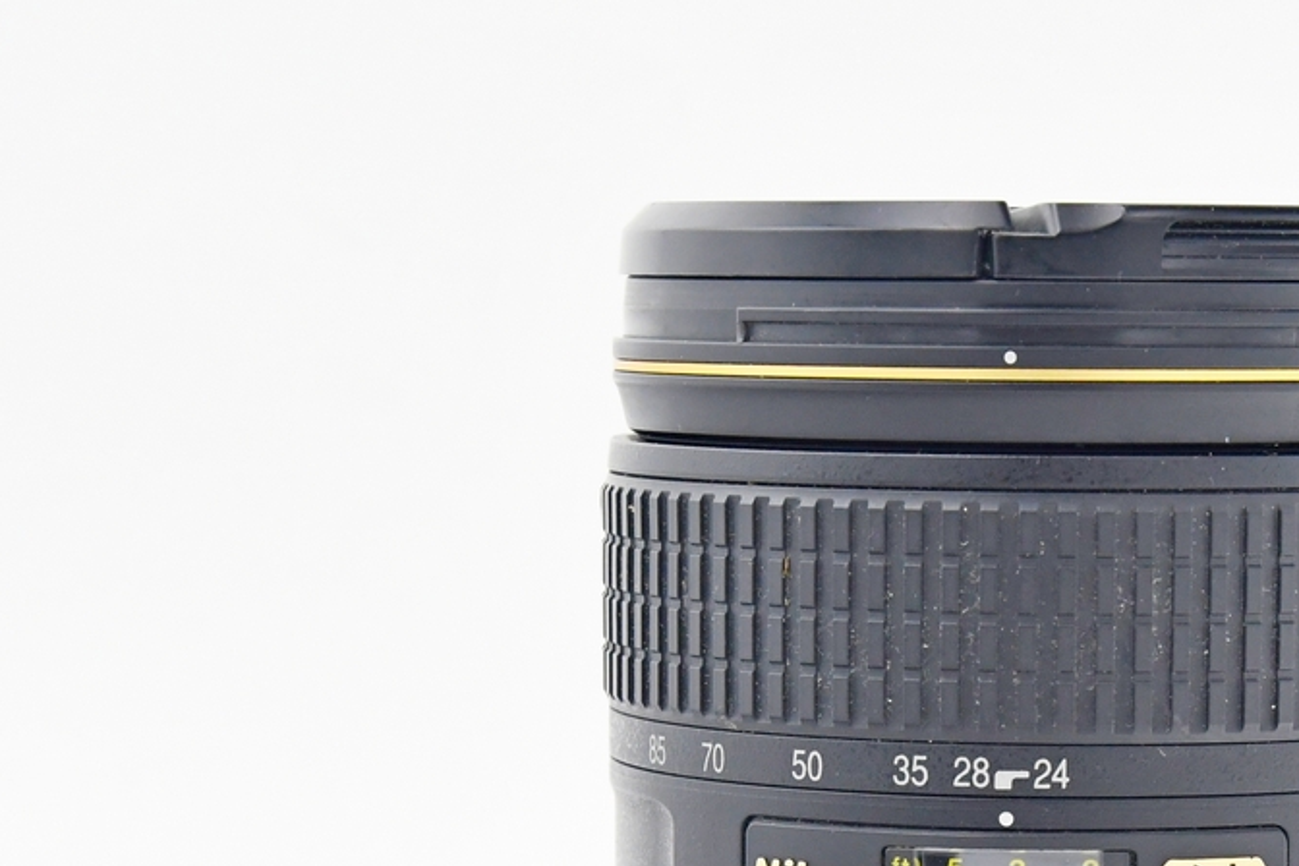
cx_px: 999
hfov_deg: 13.3
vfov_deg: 8.9
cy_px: 866
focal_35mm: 154
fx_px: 5556
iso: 1250
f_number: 7.1
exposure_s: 1/160
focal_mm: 46
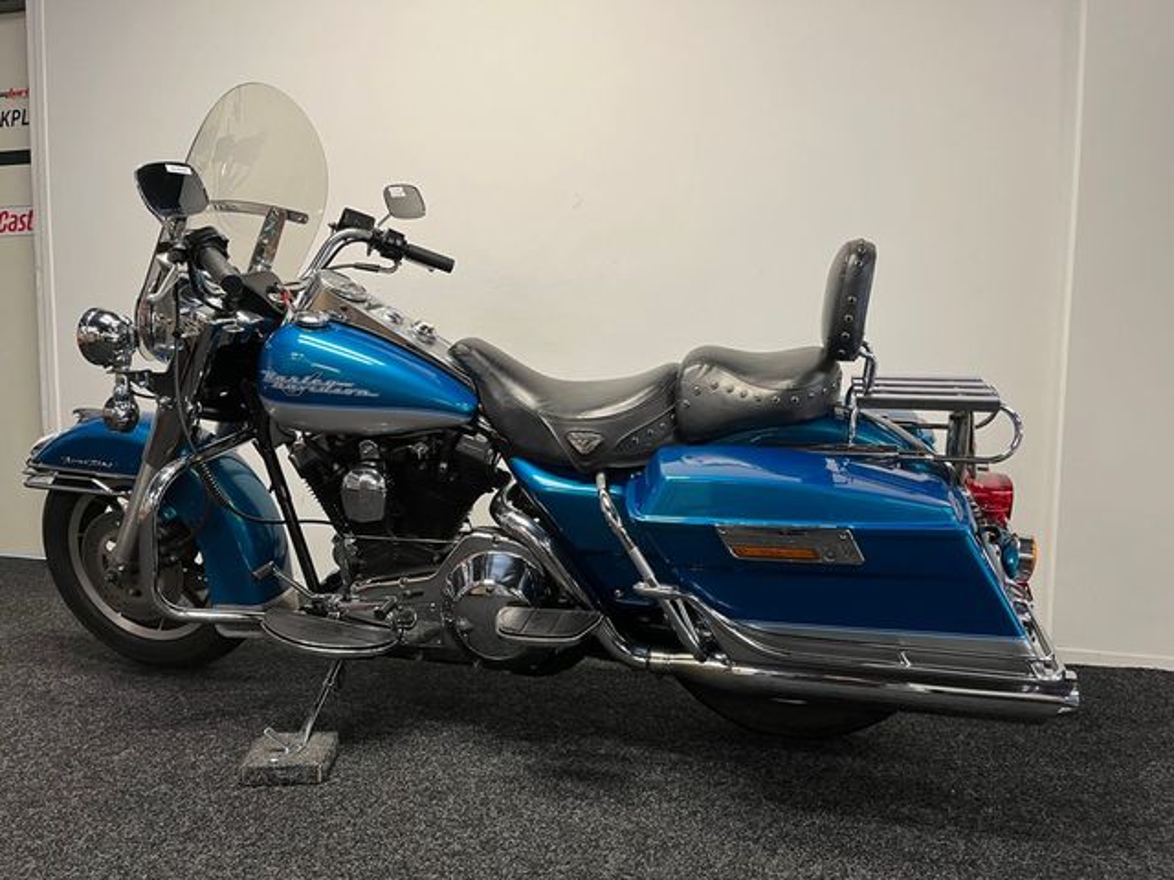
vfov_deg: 53.1
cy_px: 440
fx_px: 882
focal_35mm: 26
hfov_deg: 67.3
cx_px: 587
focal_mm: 5.1
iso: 80
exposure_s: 1/50
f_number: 1.6
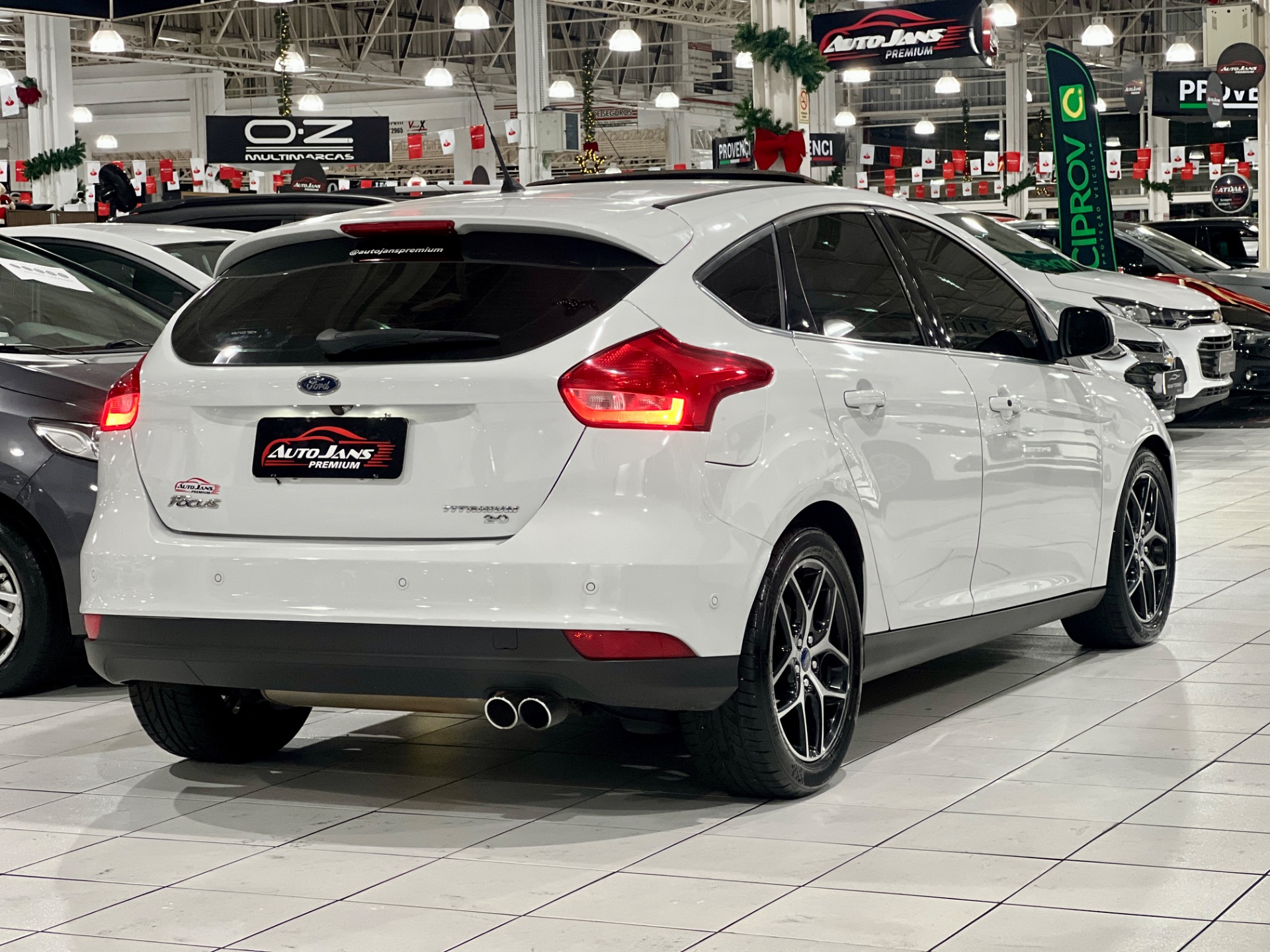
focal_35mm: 77
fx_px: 2825
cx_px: 635
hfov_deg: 25.3
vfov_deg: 19.1
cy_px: 476
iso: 250
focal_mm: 9
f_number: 2.8
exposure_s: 1/40
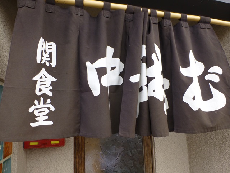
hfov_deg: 71.6
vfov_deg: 56.8
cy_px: 86
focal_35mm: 24
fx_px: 159
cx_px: 115
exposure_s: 1/125
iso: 100
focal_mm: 4.3
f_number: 4
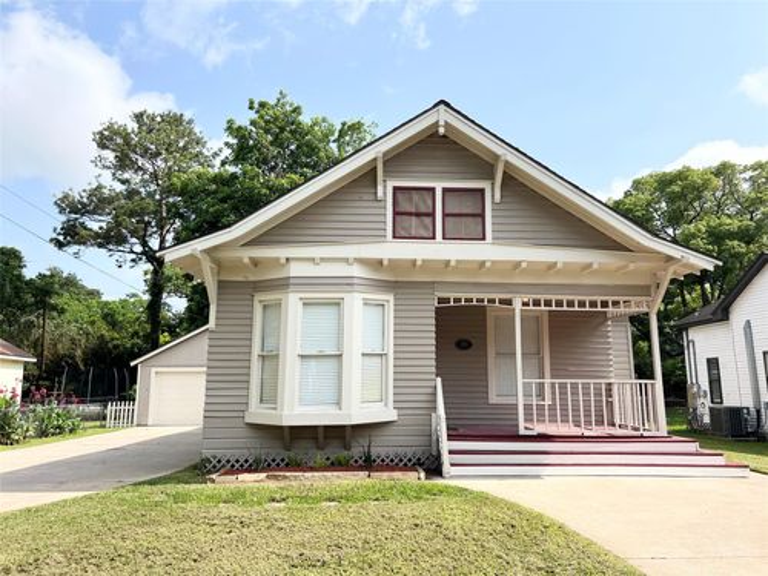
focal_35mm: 26
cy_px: 288
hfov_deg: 67.3
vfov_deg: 53.1
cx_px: 384
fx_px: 577
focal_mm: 5.7
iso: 50
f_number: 1.5
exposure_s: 1/3704
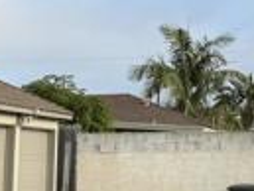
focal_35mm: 119
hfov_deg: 14.7
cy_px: 213
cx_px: -183
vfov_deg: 12.3
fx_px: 874
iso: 80
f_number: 1.78
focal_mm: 6.76
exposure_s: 1/3145
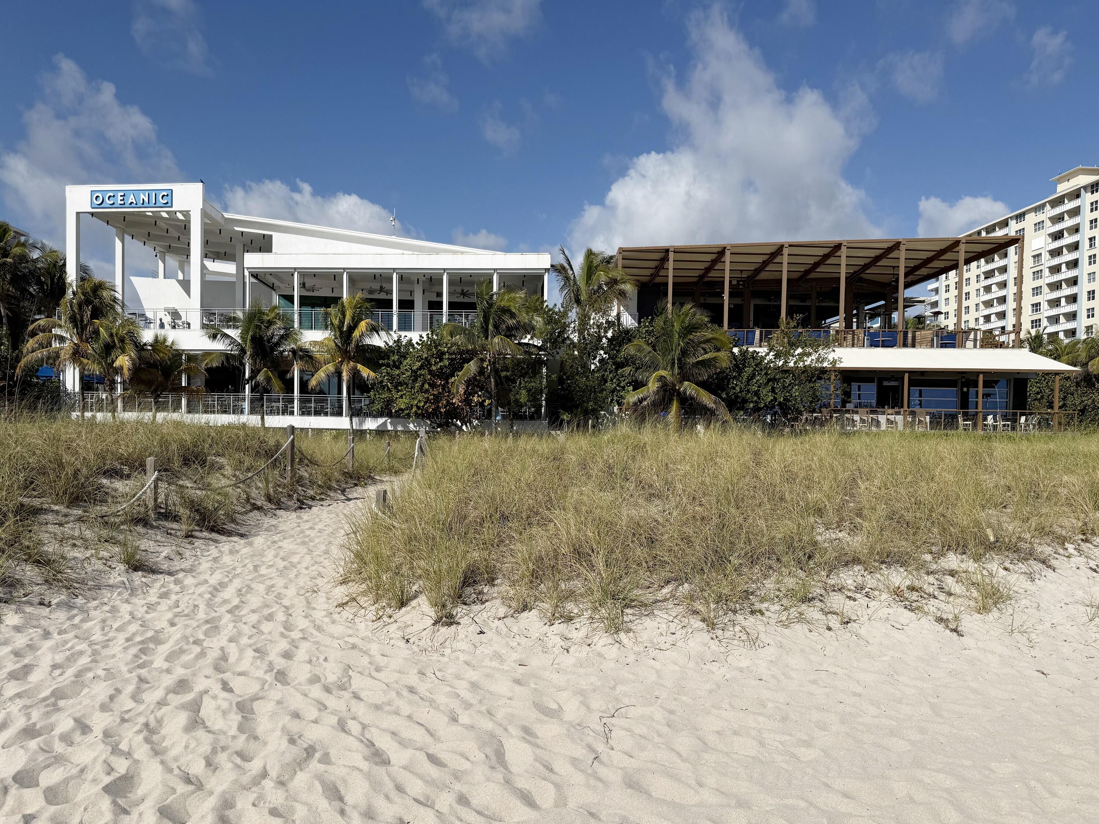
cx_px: 550
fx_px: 762
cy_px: 412
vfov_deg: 56.8
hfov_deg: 71.6
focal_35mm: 24
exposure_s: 1/10309
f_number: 1.78
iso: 80
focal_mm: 6.76
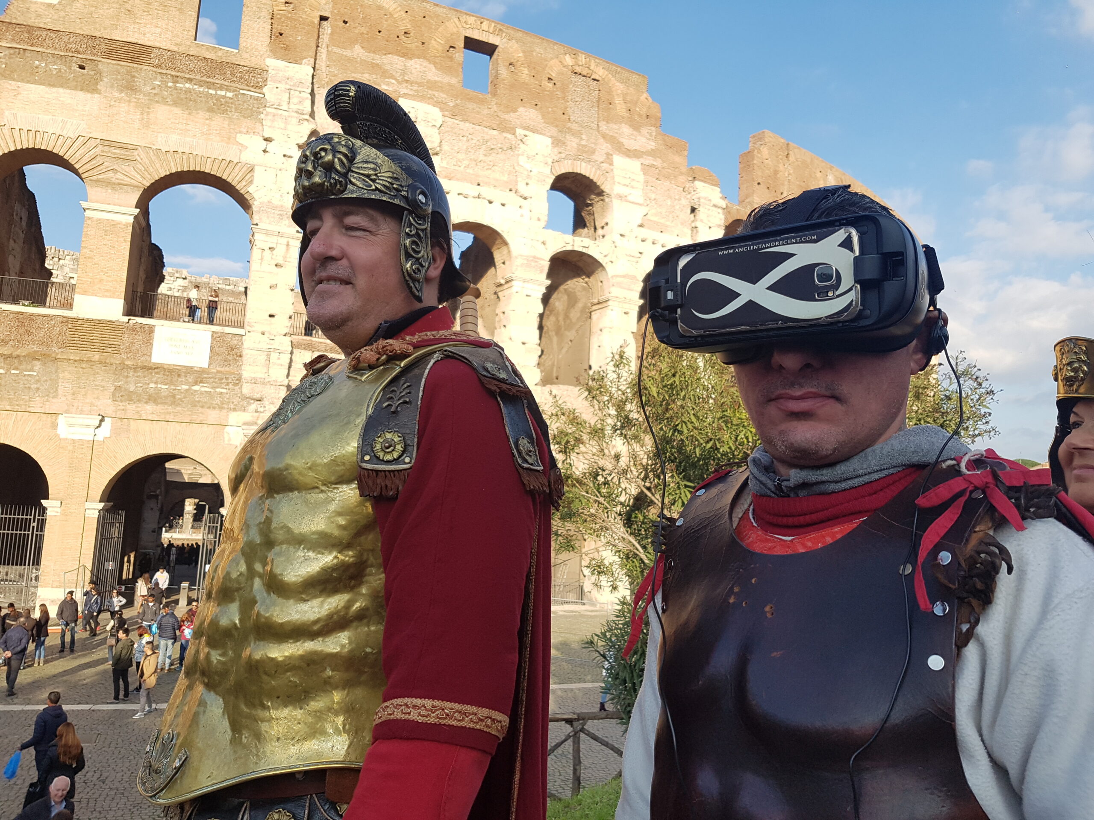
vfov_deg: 53.1
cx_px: 547
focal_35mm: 26
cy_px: 410
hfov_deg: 67.3
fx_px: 822
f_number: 1.7
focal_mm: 4.2
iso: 50
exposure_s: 1/1360
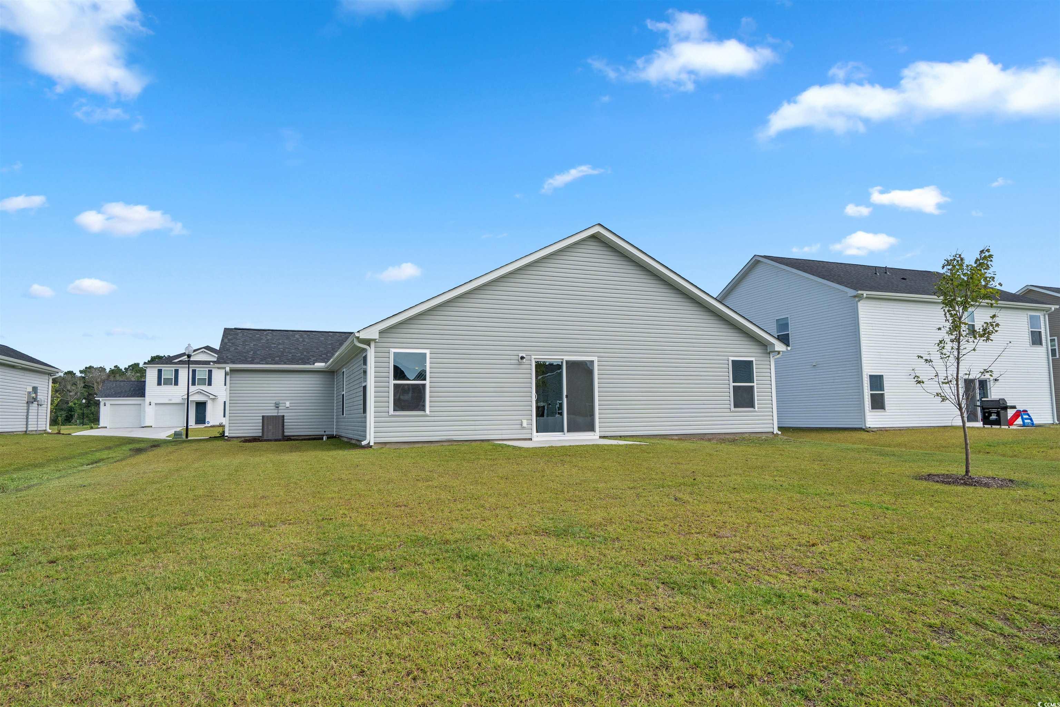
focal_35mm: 21
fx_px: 618
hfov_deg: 81.2
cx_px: 530
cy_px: 354
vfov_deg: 59.5
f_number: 8
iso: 250
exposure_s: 1/1000
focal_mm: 21
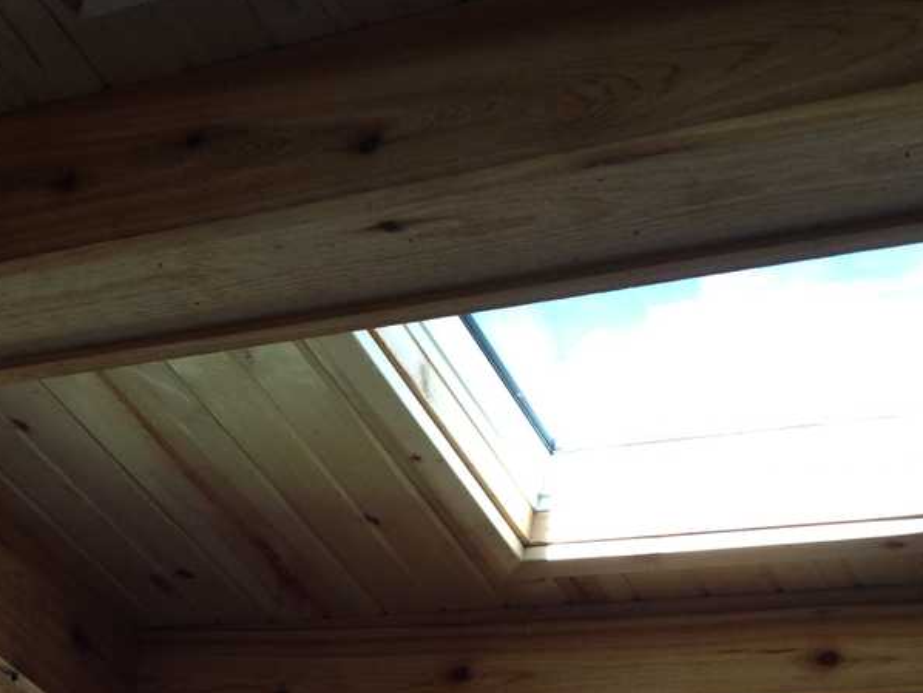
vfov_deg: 18.4
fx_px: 2081
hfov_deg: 24.7
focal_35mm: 78
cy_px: 691
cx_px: 203
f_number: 2.4
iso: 64
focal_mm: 4.28
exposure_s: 1/120
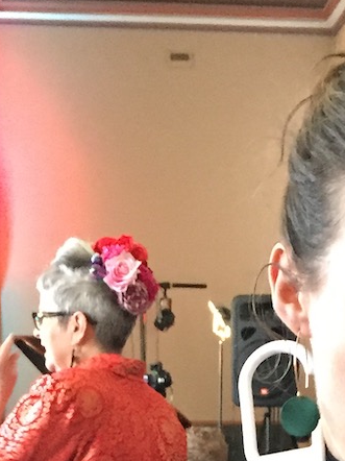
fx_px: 1397
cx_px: 255
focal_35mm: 105
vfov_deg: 16.5
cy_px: 754
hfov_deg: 14.0
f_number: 2.2
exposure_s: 1/17
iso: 400
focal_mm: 4.15
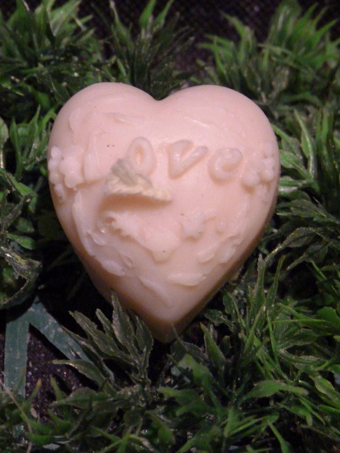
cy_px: 226
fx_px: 1545
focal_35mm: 118
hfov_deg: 12.6
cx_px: 170
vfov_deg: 16.7
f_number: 3.5
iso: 800
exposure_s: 1/15
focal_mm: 21.2
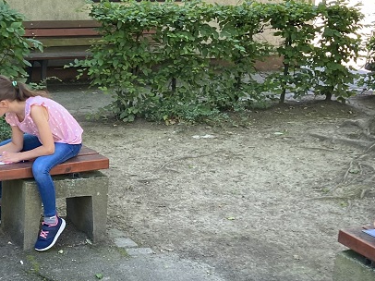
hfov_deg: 28.0
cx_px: 118
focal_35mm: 69
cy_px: 206
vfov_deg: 21.1
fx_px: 747
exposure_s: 1/121
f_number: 1.8
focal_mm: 3.99
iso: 64
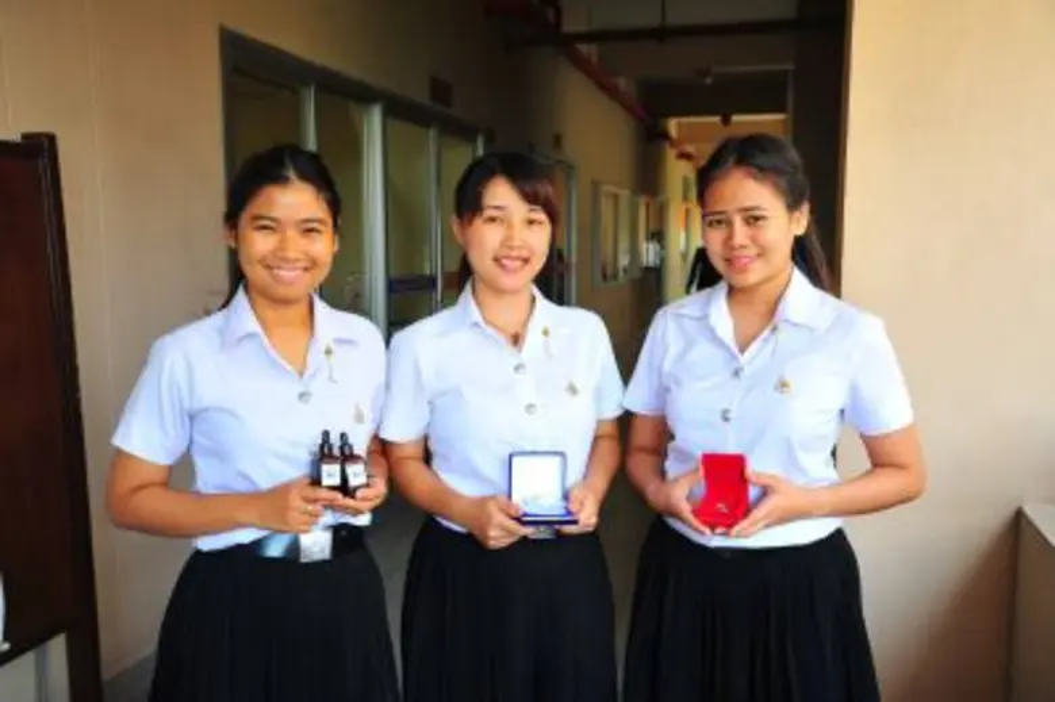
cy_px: 351
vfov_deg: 35.0
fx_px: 1113
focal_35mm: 38
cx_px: 528
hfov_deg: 50.7
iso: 250
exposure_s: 1/50
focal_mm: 38
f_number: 5.6
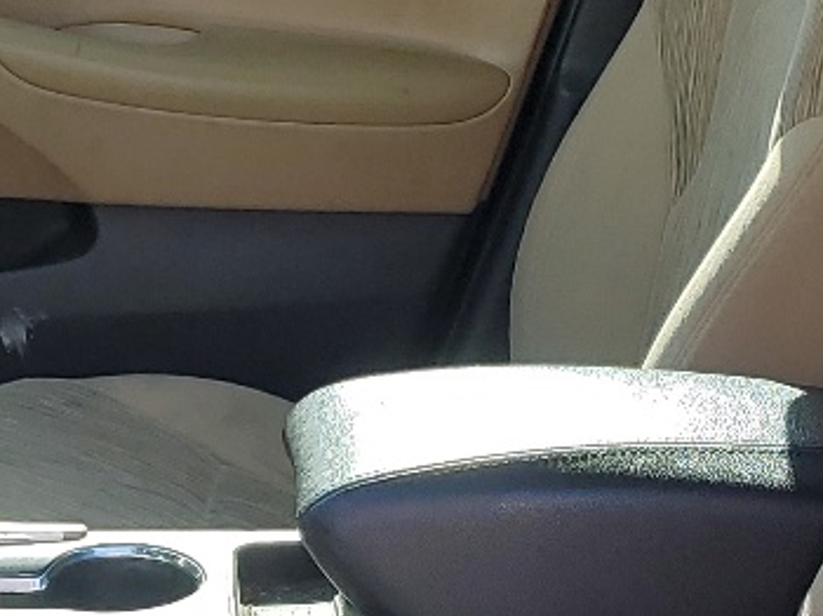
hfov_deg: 16.5
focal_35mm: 119
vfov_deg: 12.2
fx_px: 2827
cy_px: 682
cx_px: 186
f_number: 1.5
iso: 50
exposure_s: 1/556
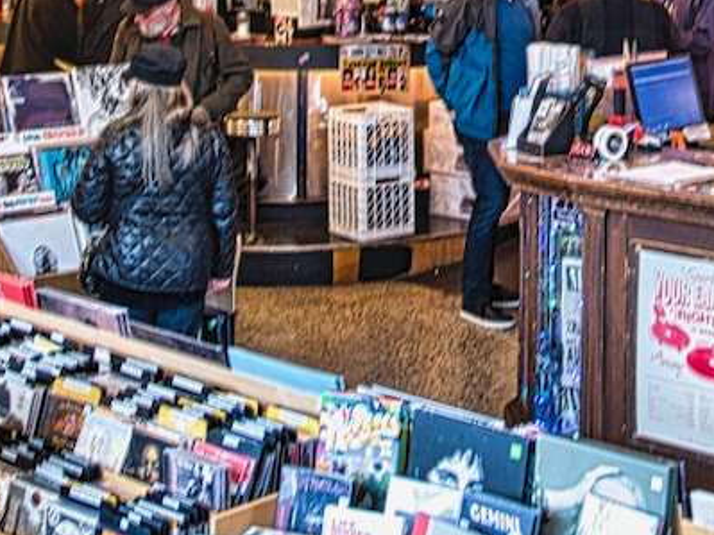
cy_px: -159
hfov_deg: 26.1
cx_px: 492
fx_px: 1526
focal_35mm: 74
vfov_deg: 18.5
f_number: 4
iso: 500
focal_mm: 24
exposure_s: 1/40
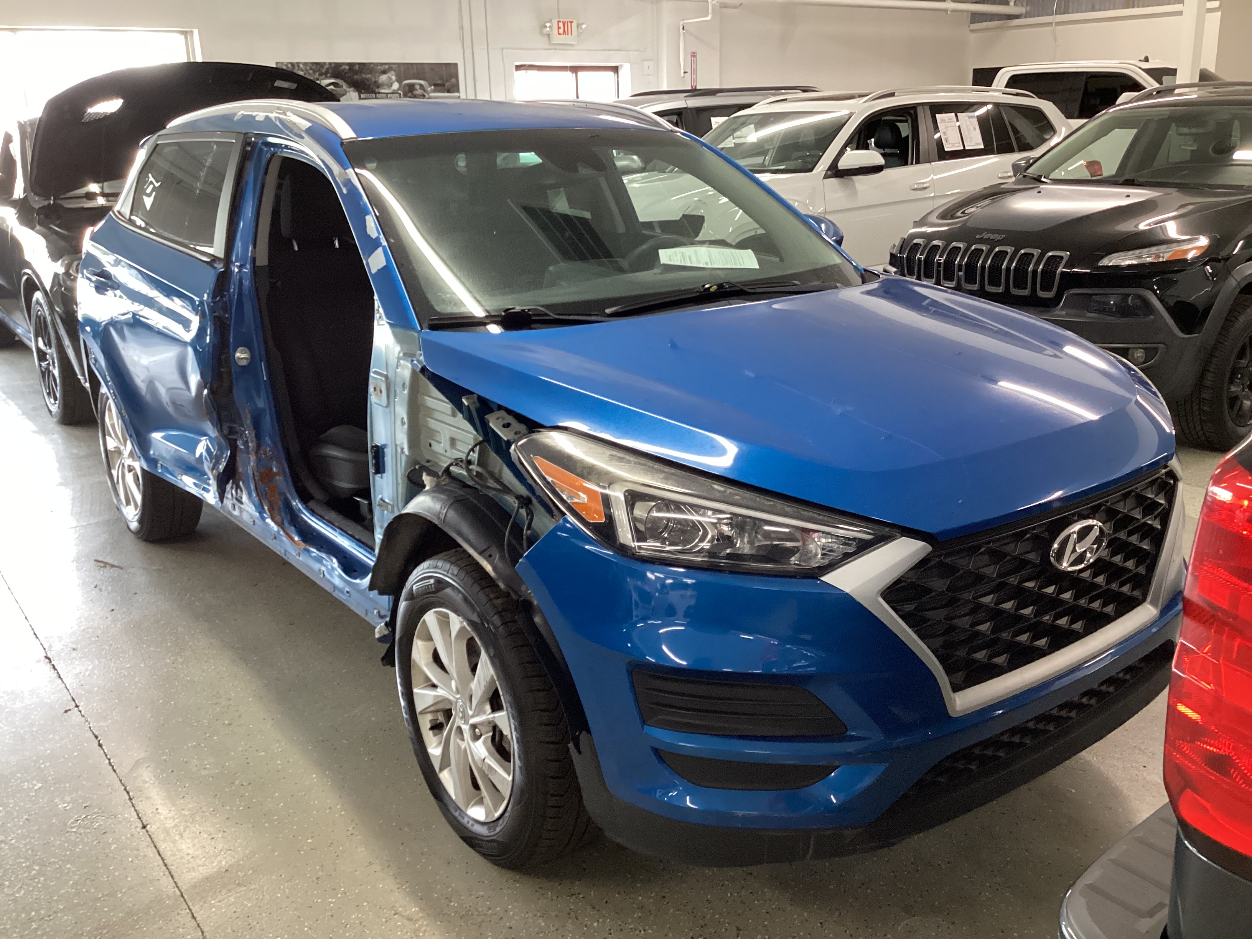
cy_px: 470
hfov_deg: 58.4
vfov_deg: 45.4
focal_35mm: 31
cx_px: 626
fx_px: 1121
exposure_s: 1/60
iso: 250
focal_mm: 3.3
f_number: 2.4
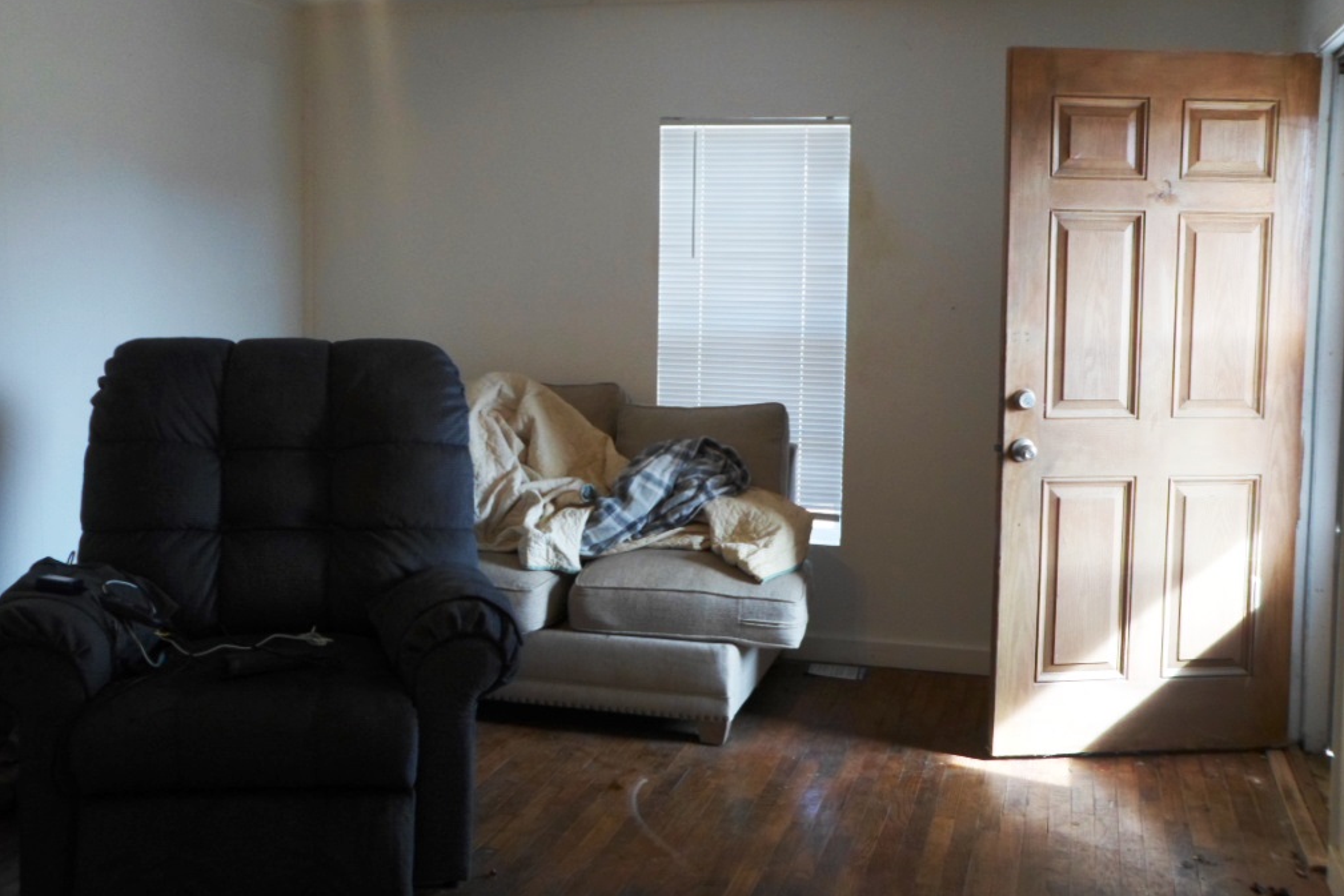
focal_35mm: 38
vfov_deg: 35.0
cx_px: 679
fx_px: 1419
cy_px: 407
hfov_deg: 50.7
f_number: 3
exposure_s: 1/45
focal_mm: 6.5
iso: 100
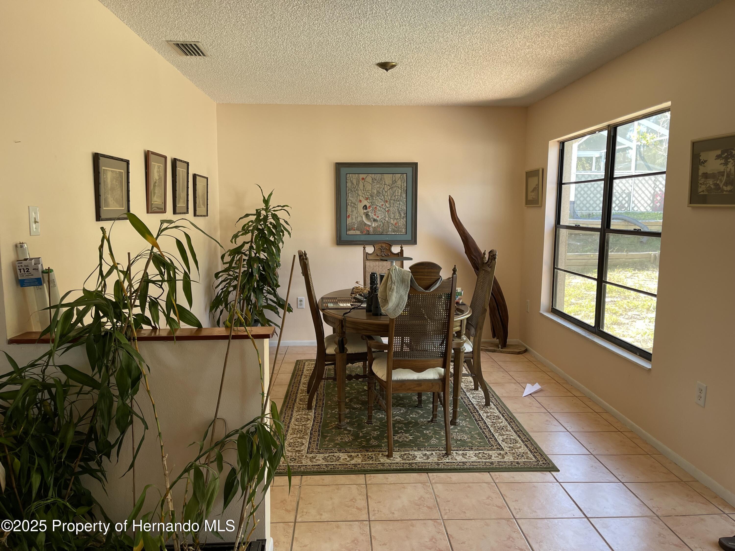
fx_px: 552
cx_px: 368
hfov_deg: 67.3
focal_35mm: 26
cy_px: 276
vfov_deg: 53.1
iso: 100
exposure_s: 1/121
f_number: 1.6
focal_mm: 5.1
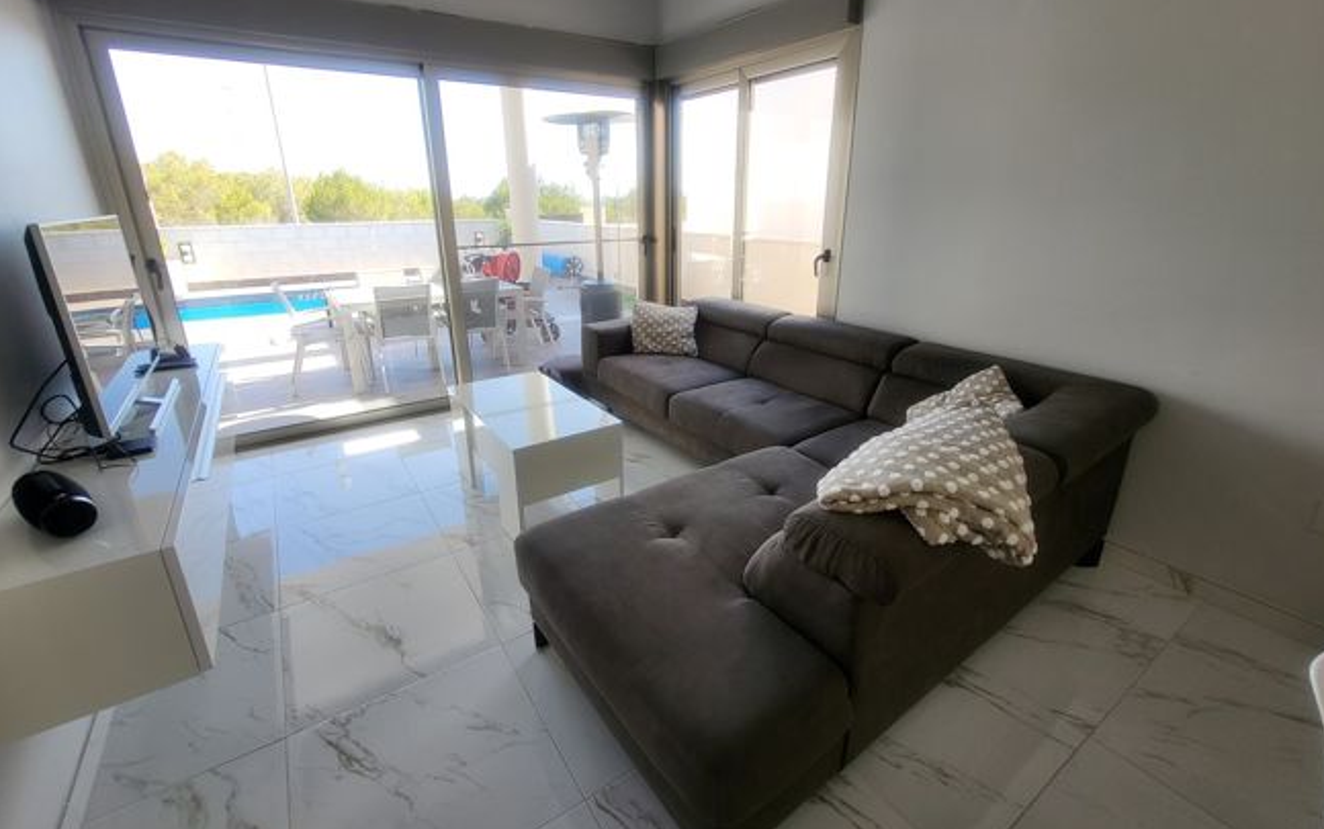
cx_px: 648
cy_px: 377
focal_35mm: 15
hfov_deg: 101.4
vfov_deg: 74.7
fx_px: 541
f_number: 2.2
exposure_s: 1/125
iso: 32
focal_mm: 1.74
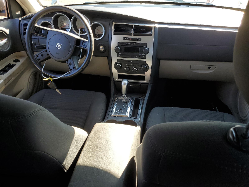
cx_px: 124
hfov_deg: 67.3
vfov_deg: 53.1
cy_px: 94
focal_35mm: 26
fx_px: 187
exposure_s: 1/161
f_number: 1.5
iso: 50
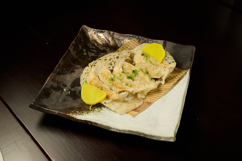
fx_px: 343
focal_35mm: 51
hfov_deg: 38.9
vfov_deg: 26.5
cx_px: 121
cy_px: 80
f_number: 13
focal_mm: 51
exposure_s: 1/40
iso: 1250
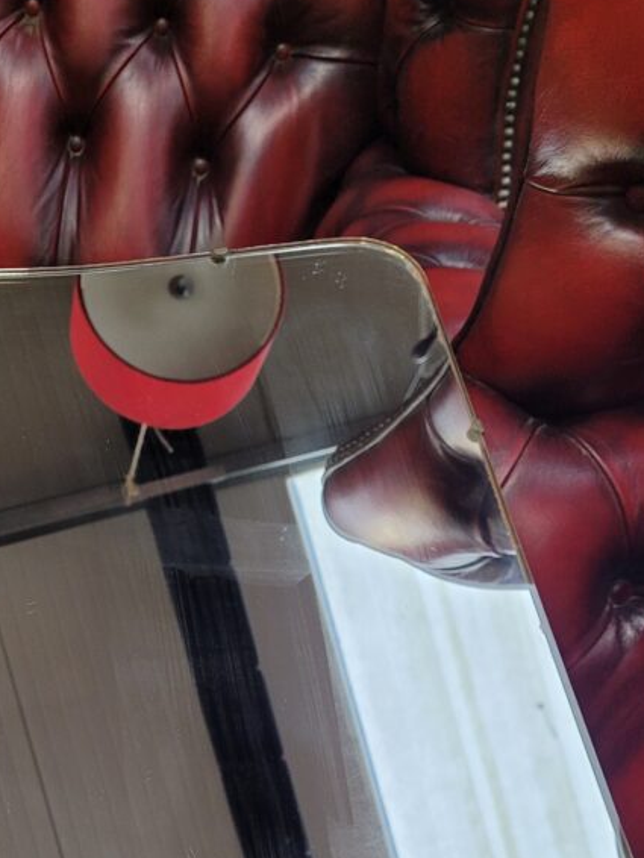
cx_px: 153
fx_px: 1165
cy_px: 753
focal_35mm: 47
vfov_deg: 38.0
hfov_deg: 30.3
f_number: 1.8
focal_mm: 5.4
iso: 250
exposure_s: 1/100
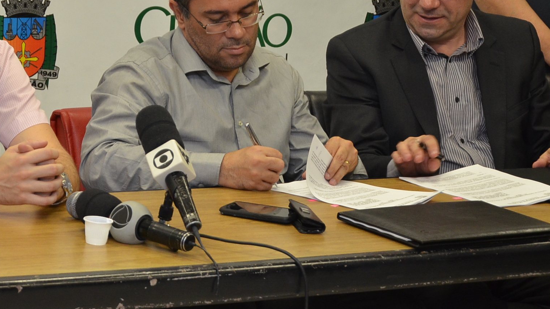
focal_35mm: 167
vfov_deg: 7.3
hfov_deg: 12.9
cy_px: 94
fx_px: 2436
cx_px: 174
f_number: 5.6
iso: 1000
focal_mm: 66
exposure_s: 1/80
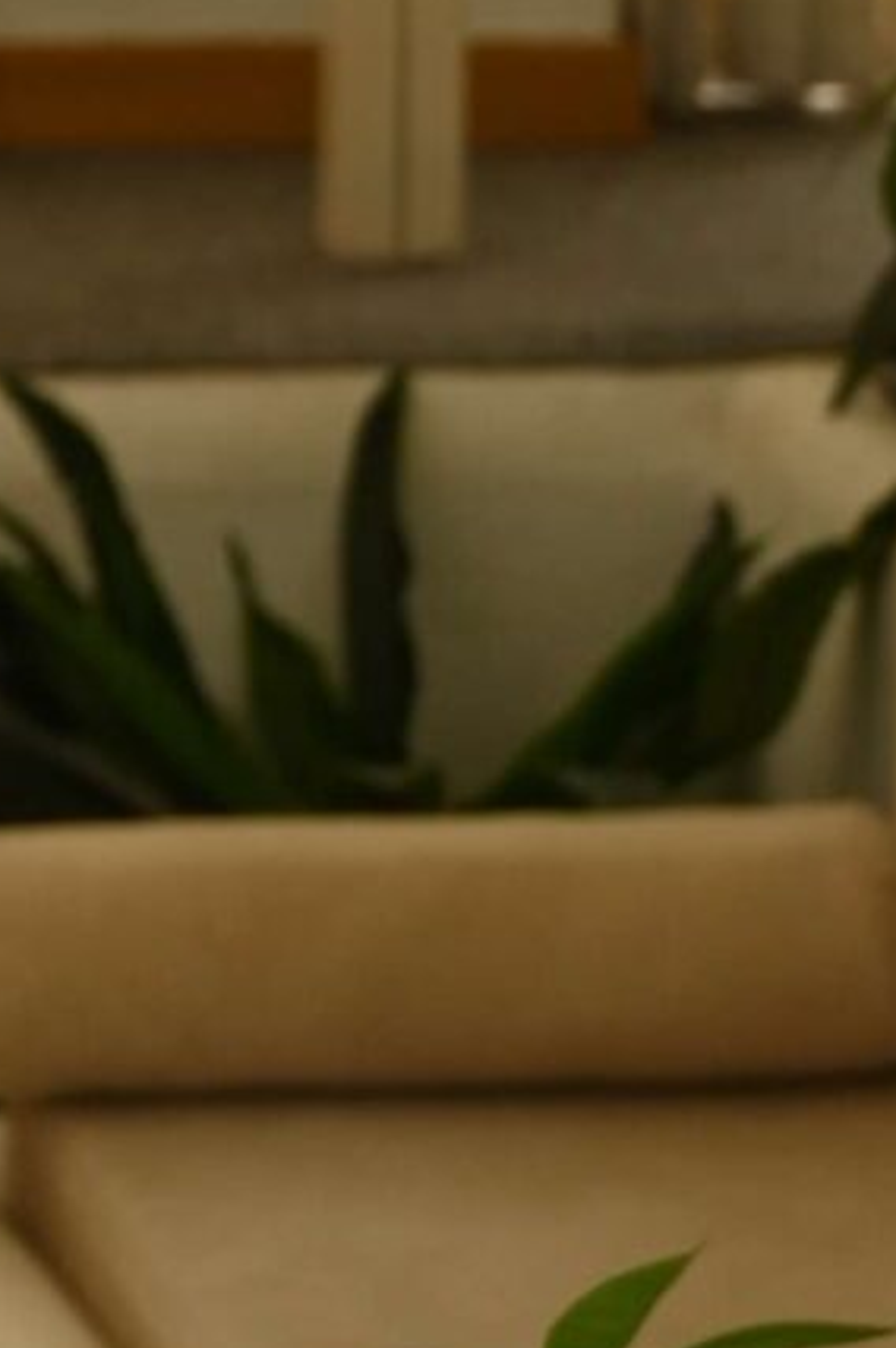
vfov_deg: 8.2
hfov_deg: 5.3
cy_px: -679
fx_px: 9198
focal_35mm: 246
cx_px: -1604
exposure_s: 1/160
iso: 250
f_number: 4
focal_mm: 41
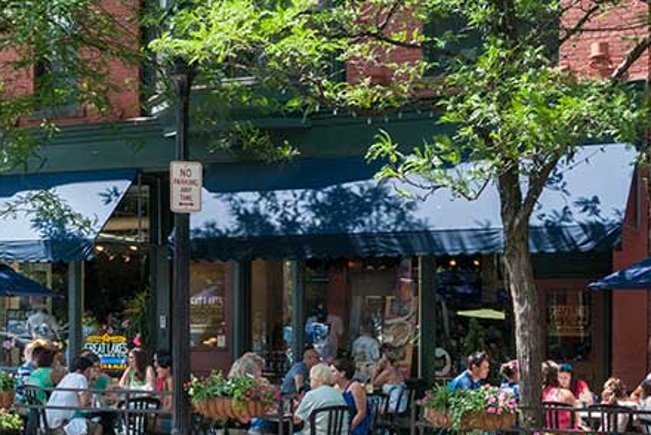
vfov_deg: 21.2
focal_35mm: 64
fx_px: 1155
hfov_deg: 31.5
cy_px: 323
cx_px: 299
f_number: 9
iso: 400
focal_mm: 25
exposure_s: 1/200
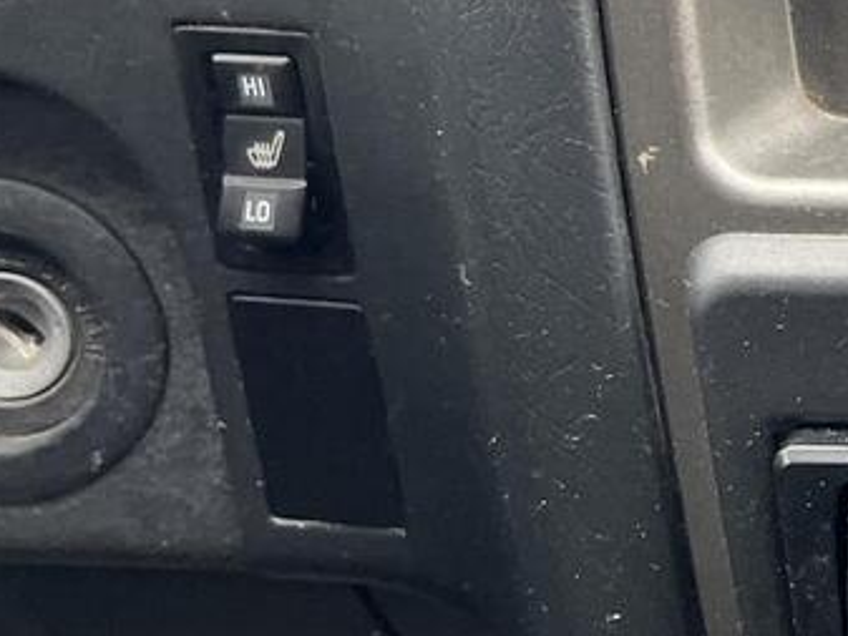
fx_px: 2720
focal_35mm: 111
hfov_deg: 14.7
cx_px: 1676
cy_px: 45
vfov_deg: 13.2
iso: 100
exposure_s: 1/121
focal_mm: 5.7
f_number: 1.5
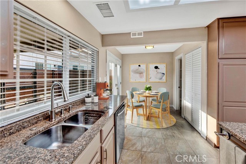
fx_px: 96
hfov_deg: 104.3
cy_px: 82
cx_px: 123
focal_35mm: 14
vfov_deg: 81.1
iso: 400
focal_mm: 14
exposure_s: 1/125
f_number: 8
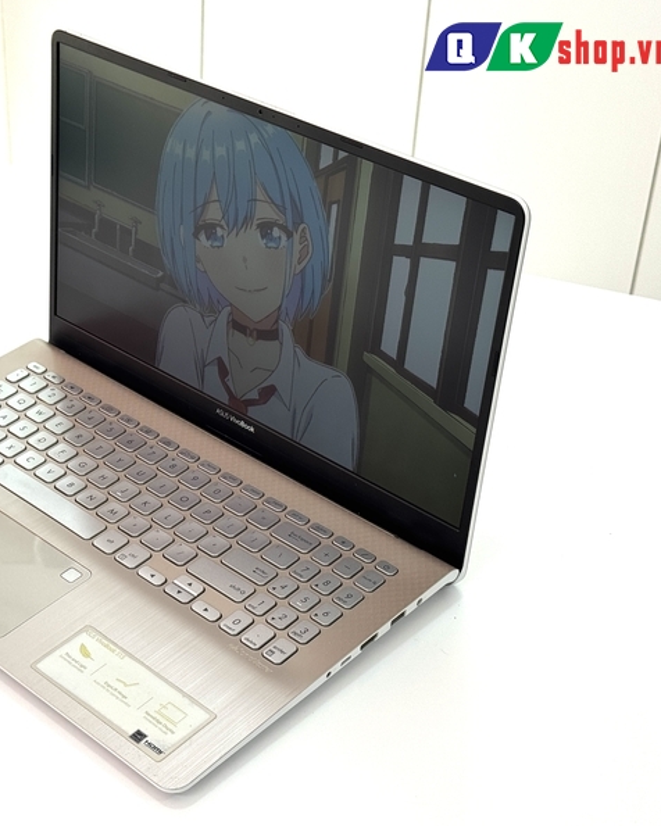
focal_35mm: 63
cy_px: 415
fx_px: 1541
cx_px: 160
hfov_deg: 23.9
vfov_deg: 30.0
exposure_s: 1/159
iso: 50
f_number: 1.78
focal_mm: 6.76
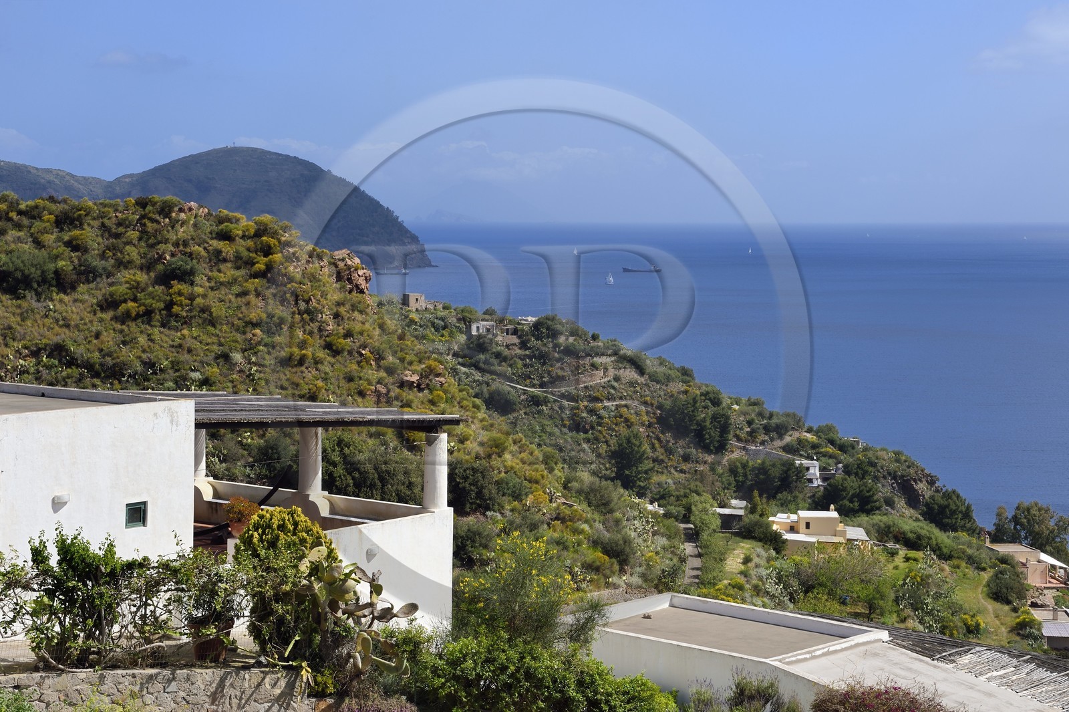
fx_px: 2077
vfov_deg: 19.4
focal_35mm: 70
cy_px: 356
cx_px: 534
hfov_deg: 28.9
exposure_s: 1/160
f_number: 18
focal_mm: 70
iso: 200
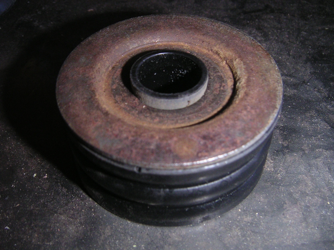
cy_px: 125
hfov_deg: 50.1
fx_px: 357
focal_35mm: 37
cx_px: 167
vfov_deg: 38.7
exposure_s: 1/45
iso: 160
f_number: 6.7
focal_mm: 5.7
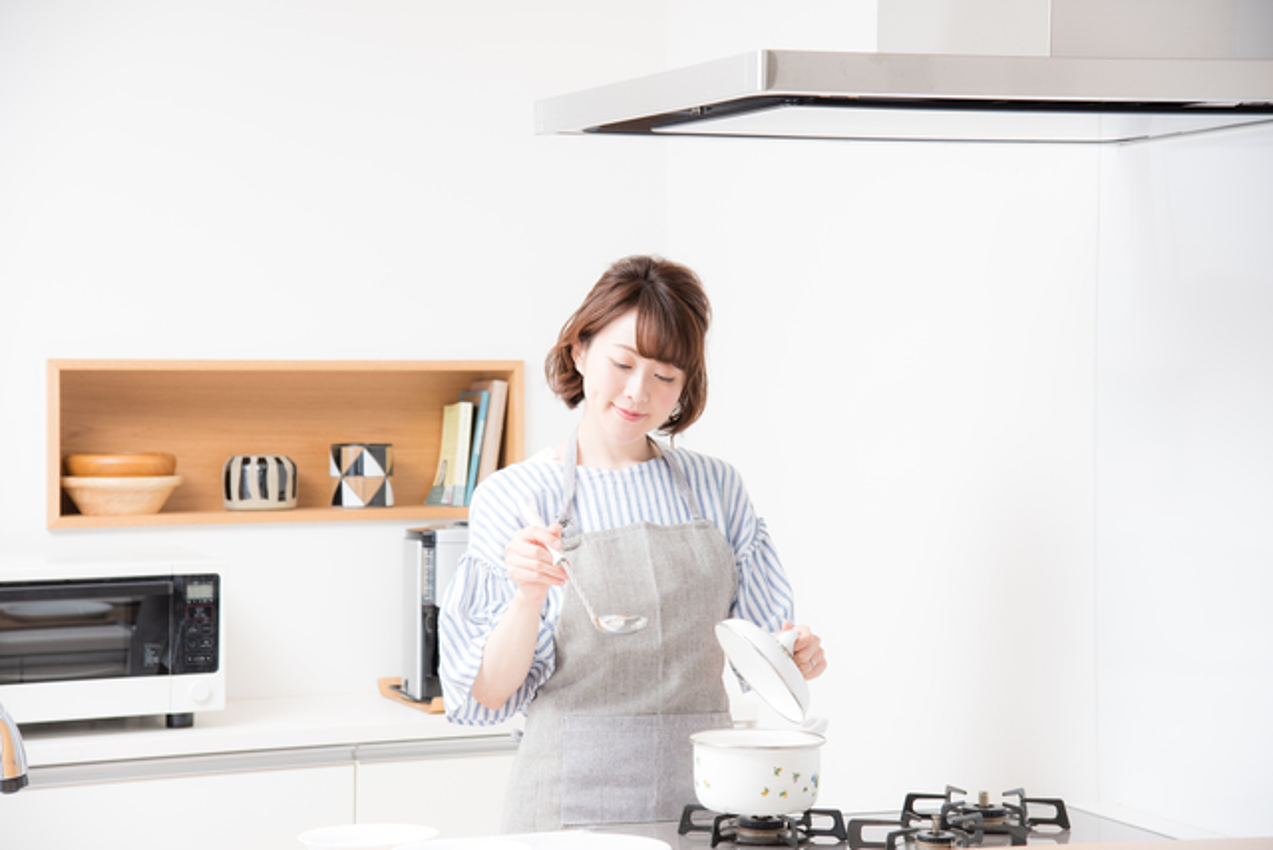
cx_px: 636
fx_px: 3006
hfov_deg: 23.9
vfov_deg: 16.1
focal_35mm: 85
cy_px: 425
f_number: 5.6
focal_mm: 85
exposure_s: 1/125
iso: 320
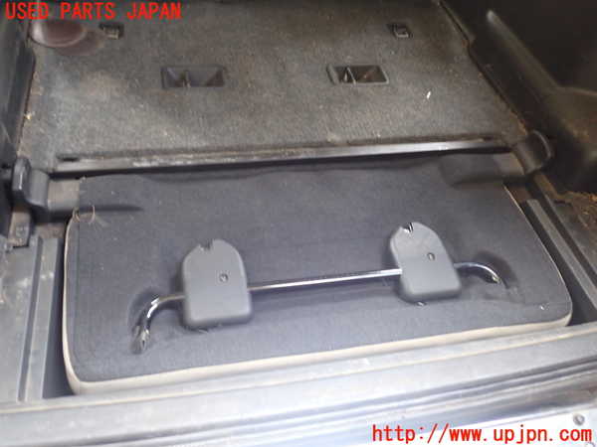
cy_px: 224
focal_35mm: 30
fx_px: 517
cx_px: 298
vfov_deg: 46.8
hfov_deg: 60.0
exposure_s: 1/30
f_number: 2.3
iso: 500
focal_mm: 5.4
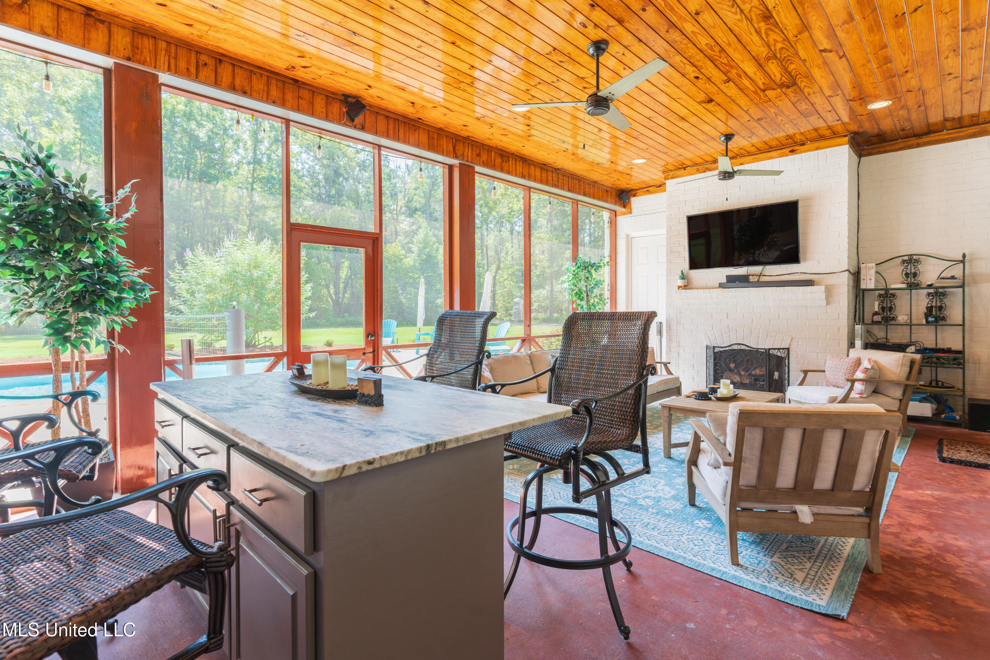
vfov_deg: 70.4
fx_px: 467
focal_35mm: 17
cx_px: 495
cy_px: 330
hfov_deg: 93.3
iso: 250
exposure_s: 1/40
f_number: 6.3
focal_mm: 17
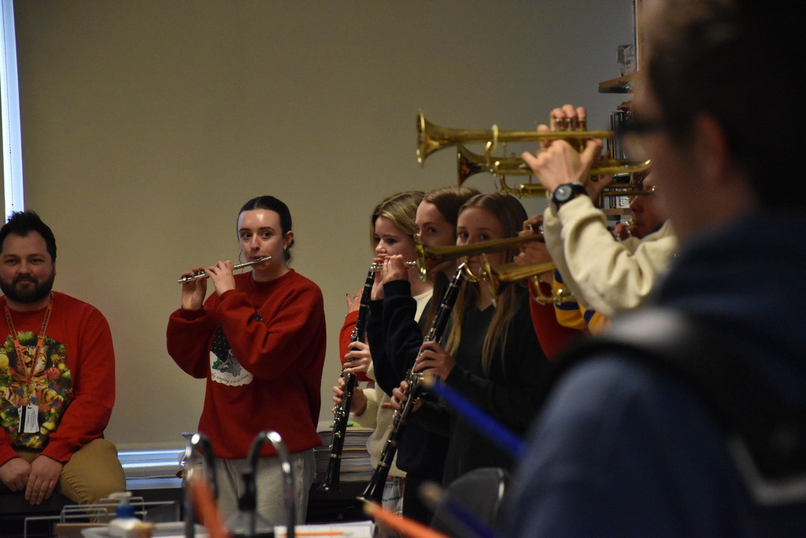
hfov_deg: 11.8
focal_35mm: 174
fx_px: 3896
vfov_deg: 7.9
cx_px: 403
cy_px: 269
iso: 5000
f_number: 5.6
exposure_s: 1/400
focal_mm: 116
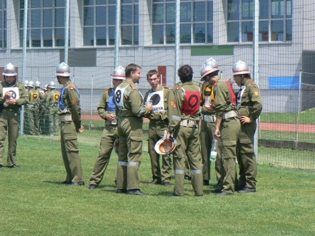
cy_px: 118
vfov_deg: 7.6
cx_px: 158
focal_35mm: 194
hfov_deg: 10.2
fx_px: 1764
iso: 80
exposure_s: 1/400
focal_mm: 32.3
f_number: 5.6
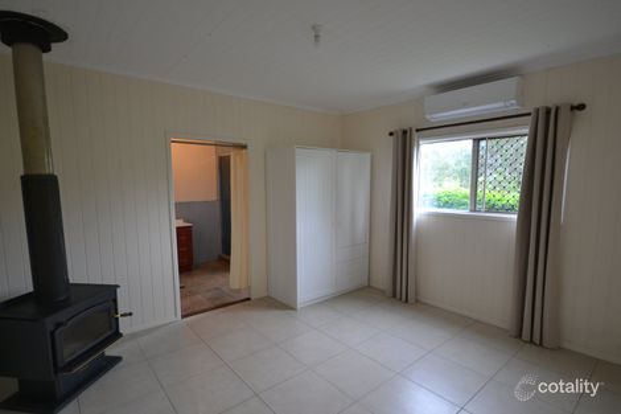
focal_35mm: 15
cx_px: 310
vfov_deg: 77.3
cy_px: 207
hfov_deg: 100.4
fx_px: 259
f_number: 4
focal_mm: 10
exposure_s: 1/60
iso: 1000
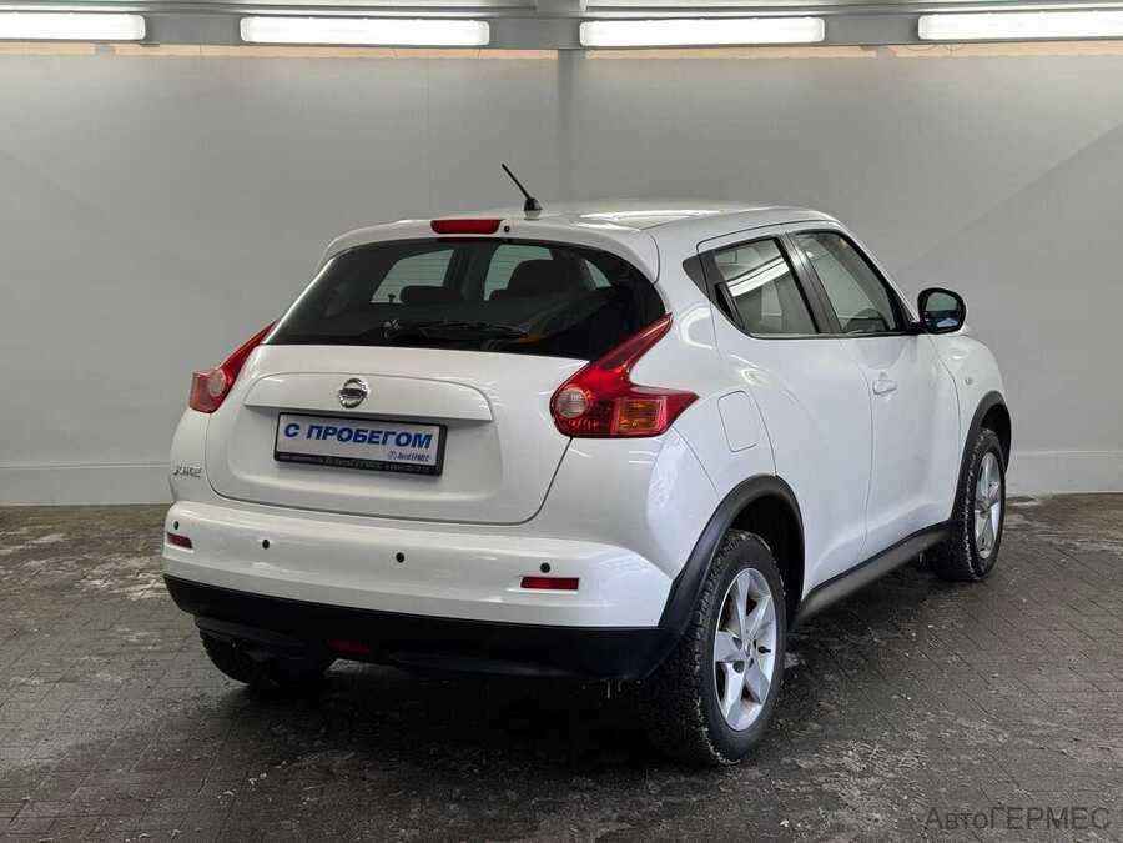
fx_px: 1557
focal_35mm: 48
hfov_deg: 39.7
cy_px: 422
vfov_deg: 30.3
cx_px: 562
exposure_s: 1/213
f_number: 1.78
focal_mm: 6.76
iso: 50
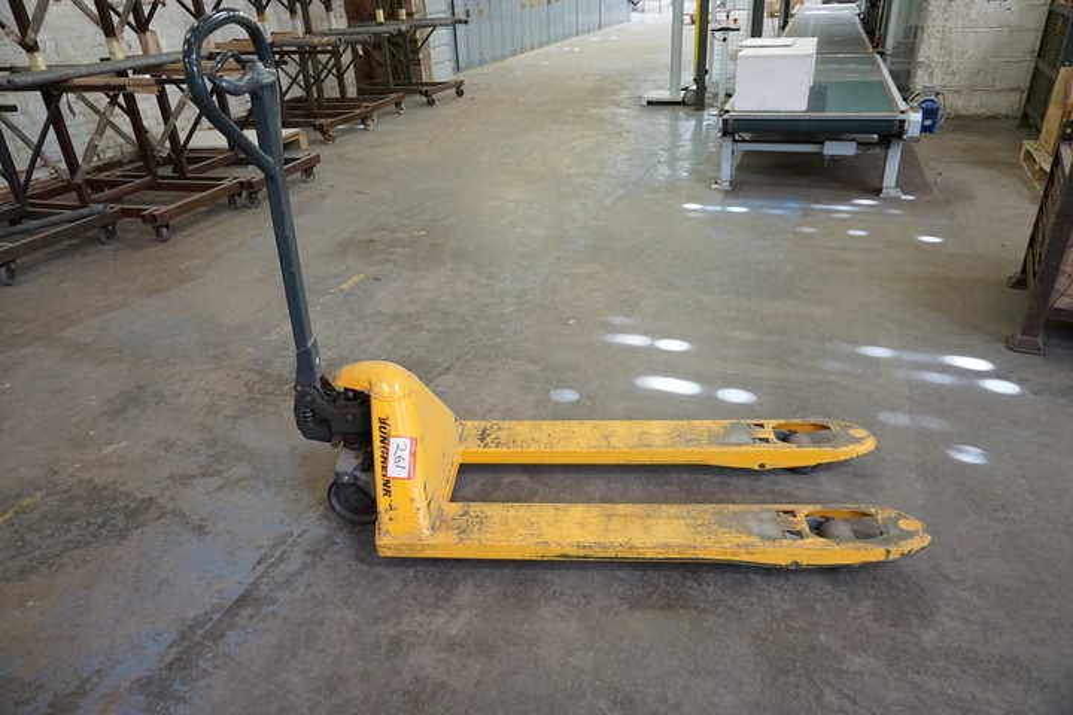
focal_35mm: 24
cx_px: 536
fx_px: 715
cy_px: 358
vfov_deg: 53.1
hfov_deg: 73.7
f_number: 3.5
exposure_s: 1/160
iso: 1600
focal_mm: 16
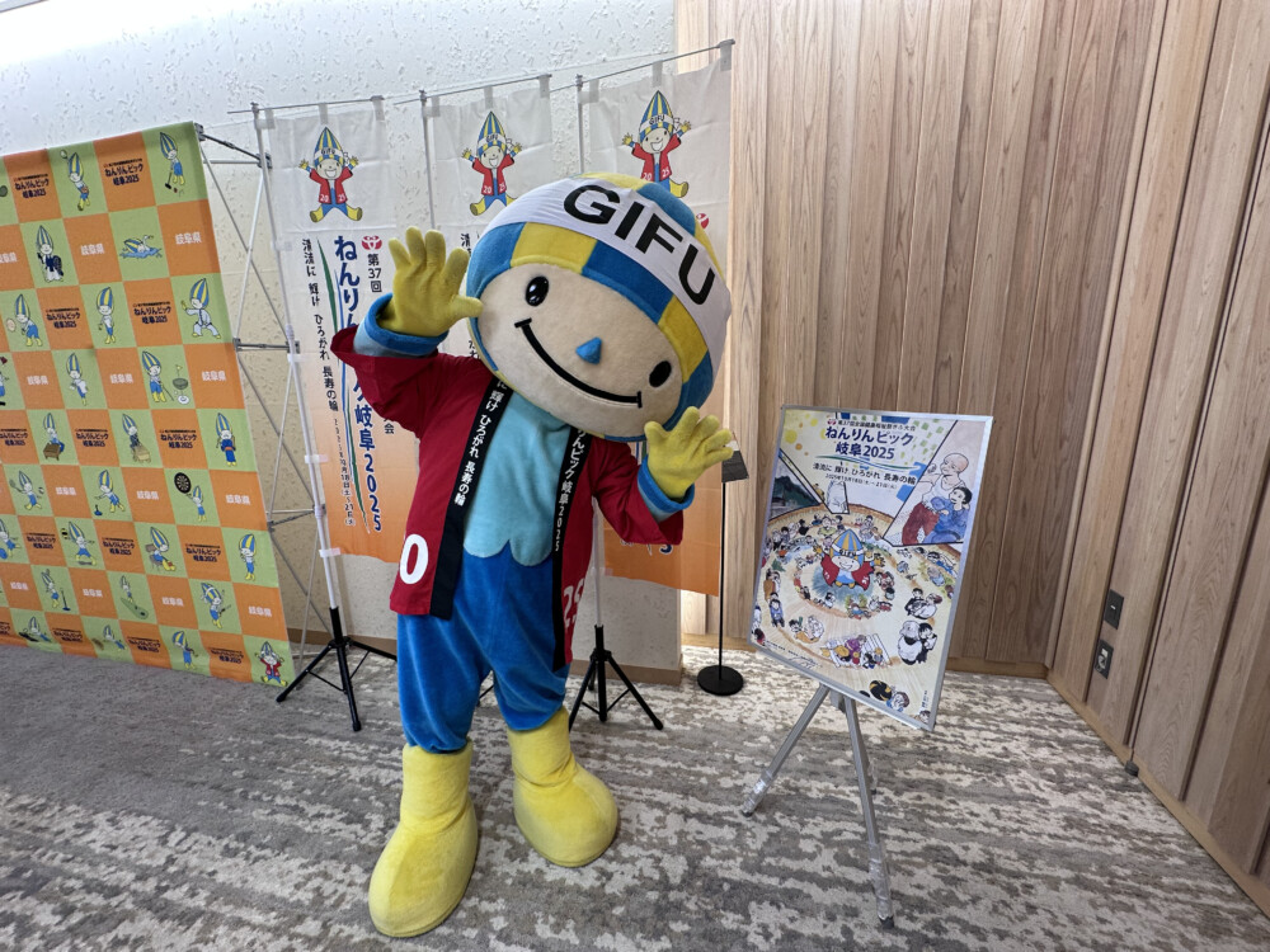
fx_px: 514
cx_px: 635
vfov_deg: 85.7
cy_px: 476
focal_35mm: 14
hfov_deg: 102.1
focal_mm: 2.22
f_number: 2.2
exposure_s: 1/120
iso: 160
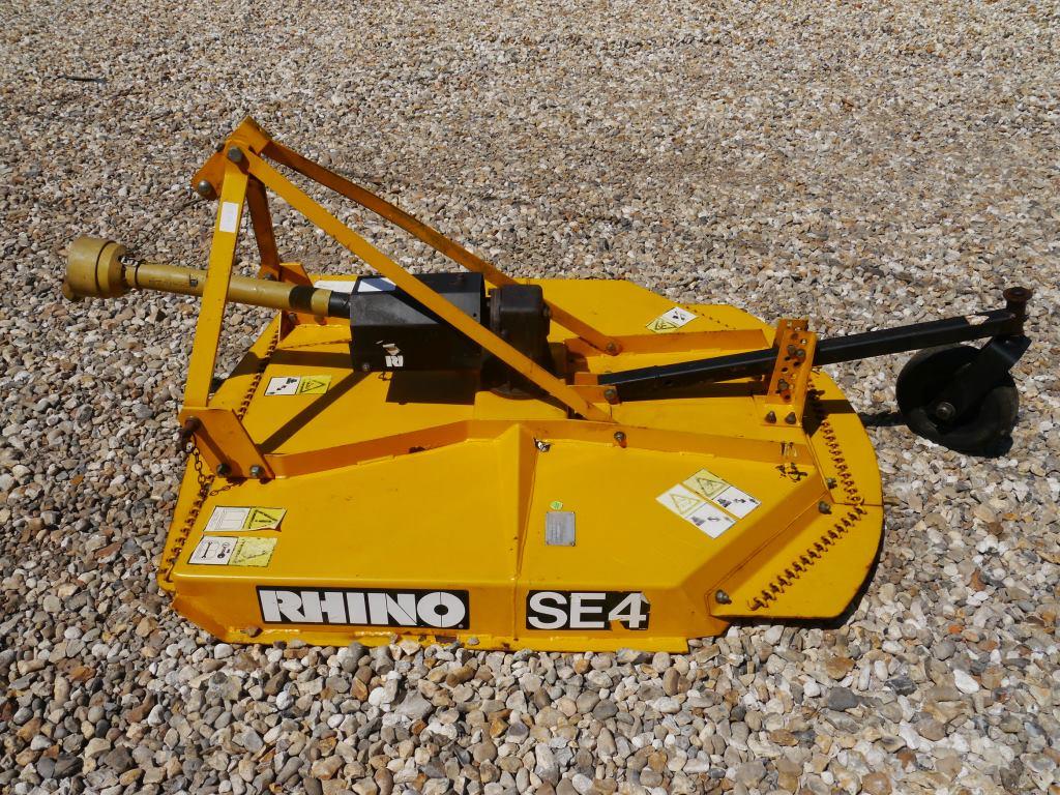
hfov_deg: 63.4
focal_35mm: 28
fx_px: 857
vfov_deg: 49.7
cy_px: 398
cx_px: 530
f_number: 9
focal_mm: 14
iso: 160
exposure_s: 1/640
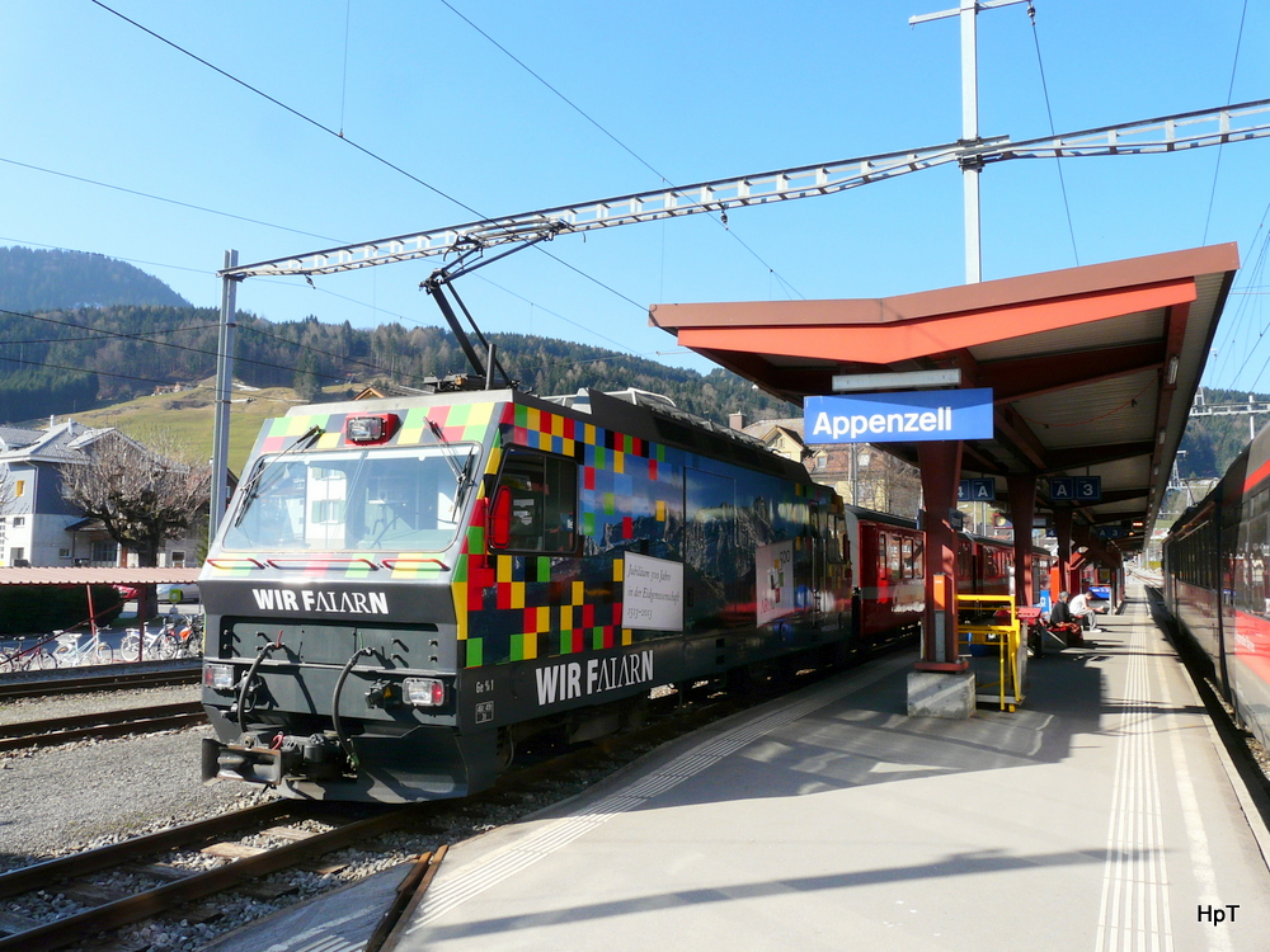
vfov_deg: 49.7
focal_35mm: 28
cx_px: 635
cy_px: 476
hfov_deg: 63.4
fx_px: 1027
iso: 100
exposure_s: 1/250
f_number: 5.6
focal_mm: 4.6
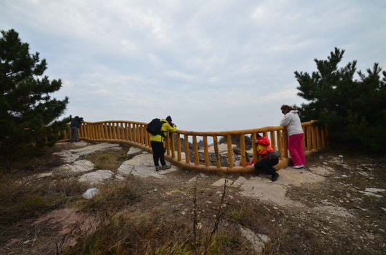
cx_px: 193
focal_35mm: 15
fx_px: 160
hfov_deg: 100.5
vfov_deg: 77.0
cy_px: 128
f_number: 9
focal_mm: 10
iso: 200
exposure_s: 1/60
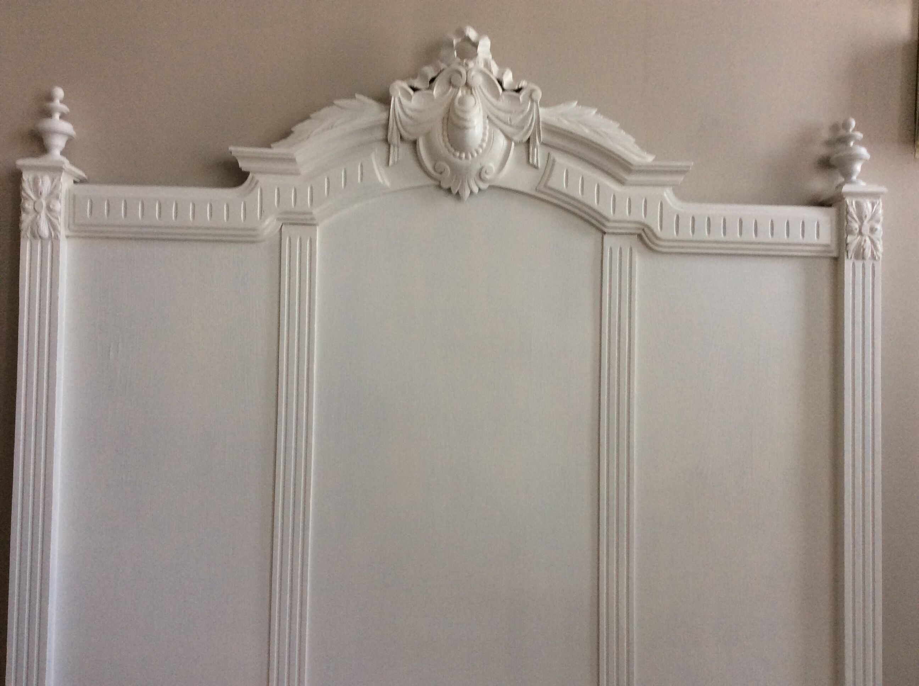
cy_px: 343
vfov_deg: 44.1
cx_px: 460
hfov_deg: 56.9
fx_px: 848
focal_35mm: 32
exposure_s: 1/25
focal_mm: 3.3
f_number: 2.4
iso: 64
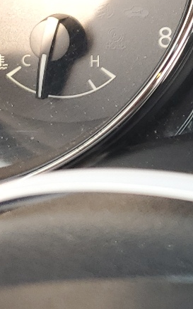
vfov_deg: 18.9
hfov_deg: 11.9
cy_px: -105
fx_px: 850
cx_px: 356
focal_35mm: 101
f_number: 1.5
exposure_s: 1/122
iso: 50
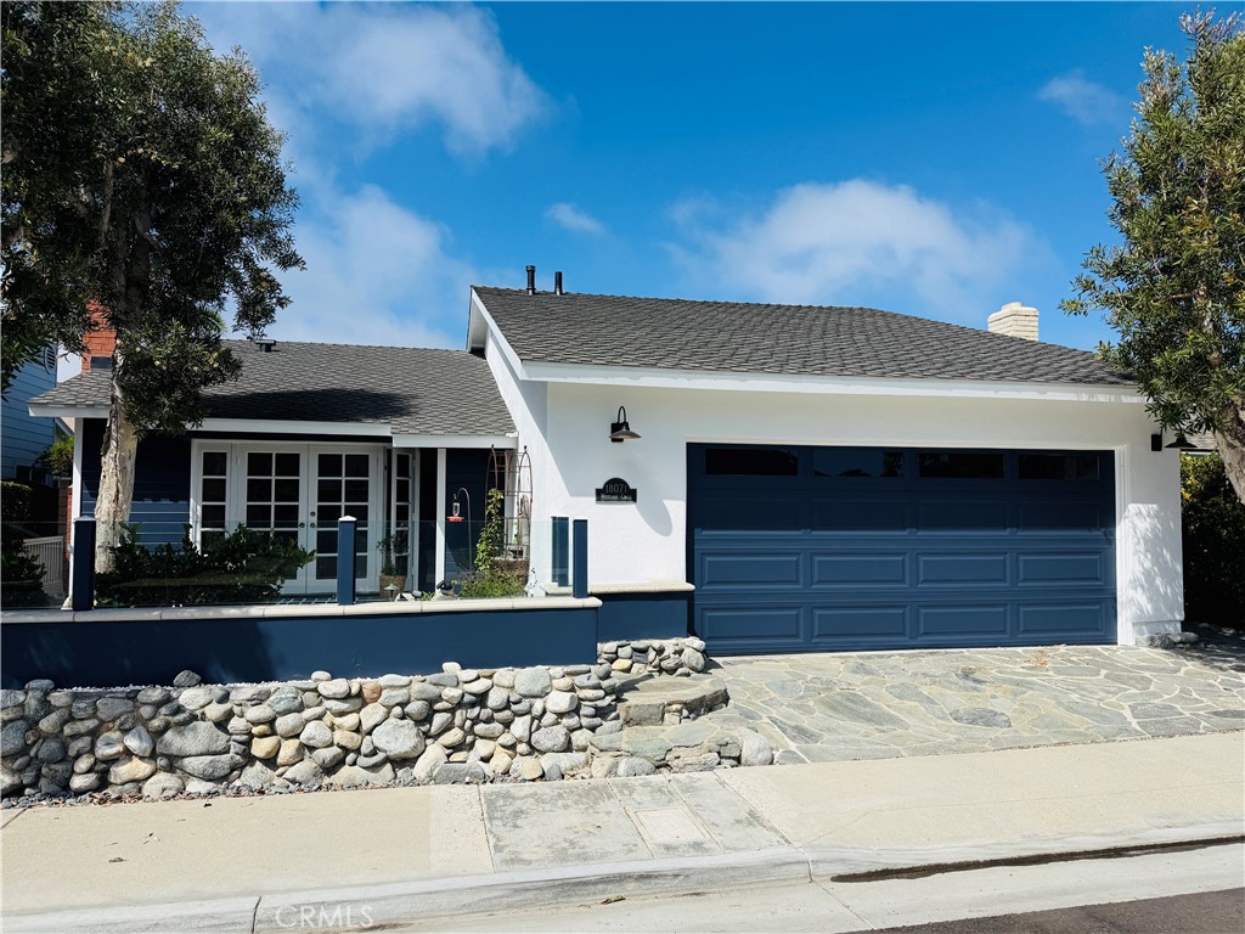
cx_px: 622
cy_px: 467
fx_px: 863
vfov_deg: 56.8
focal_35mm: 24
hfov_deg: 71.6
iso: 80
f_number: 1.78
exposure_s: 1/7353
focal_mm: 6.76
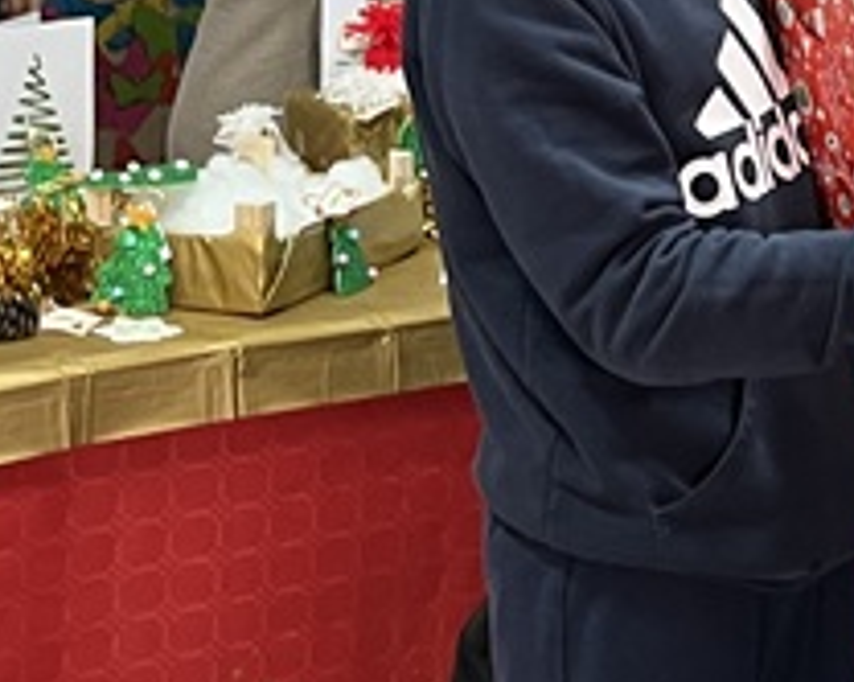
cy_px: -107
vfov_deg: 12.3
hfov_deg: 14.9
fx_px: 3106
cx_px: 1137
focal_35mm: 123
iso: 200
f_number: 1.6
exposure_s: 1/50
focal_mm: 5.1
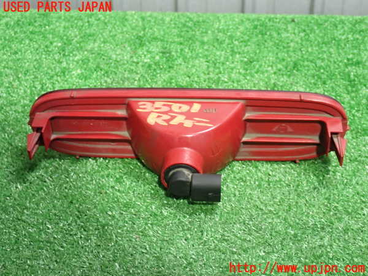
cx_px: 184
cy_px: 138
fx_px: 659
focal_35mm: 62
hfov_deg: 31.2
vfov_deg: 23.7
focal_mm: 11.09
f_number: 3.6
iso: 1000
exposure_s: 1/15
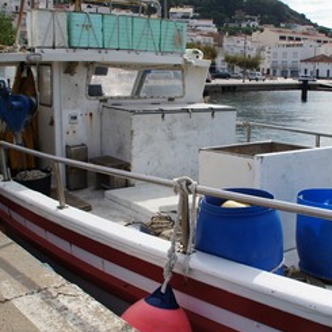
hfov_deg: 38.8
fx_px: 467
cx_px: 215
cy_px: 161
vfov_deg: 39.2
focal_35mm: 43
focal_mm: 18
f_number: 11
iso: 100
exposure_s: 1/160
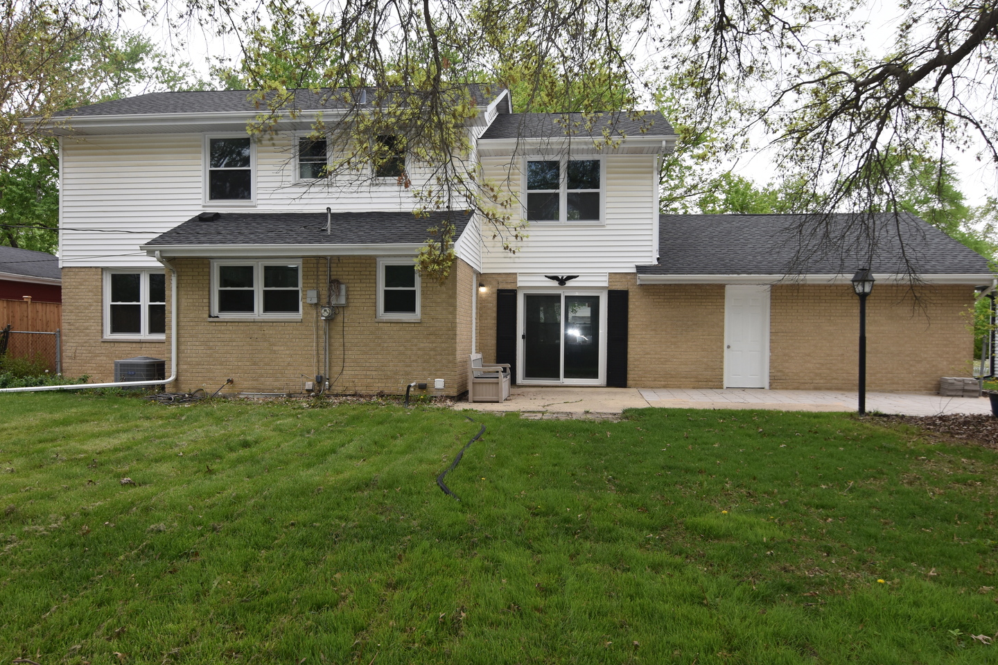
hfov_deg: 67.4
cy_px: 346
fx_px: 748
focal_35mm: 27
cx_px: 491
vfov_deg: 47.9
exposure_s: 1/250
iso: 200
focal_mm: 16
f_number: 5.6
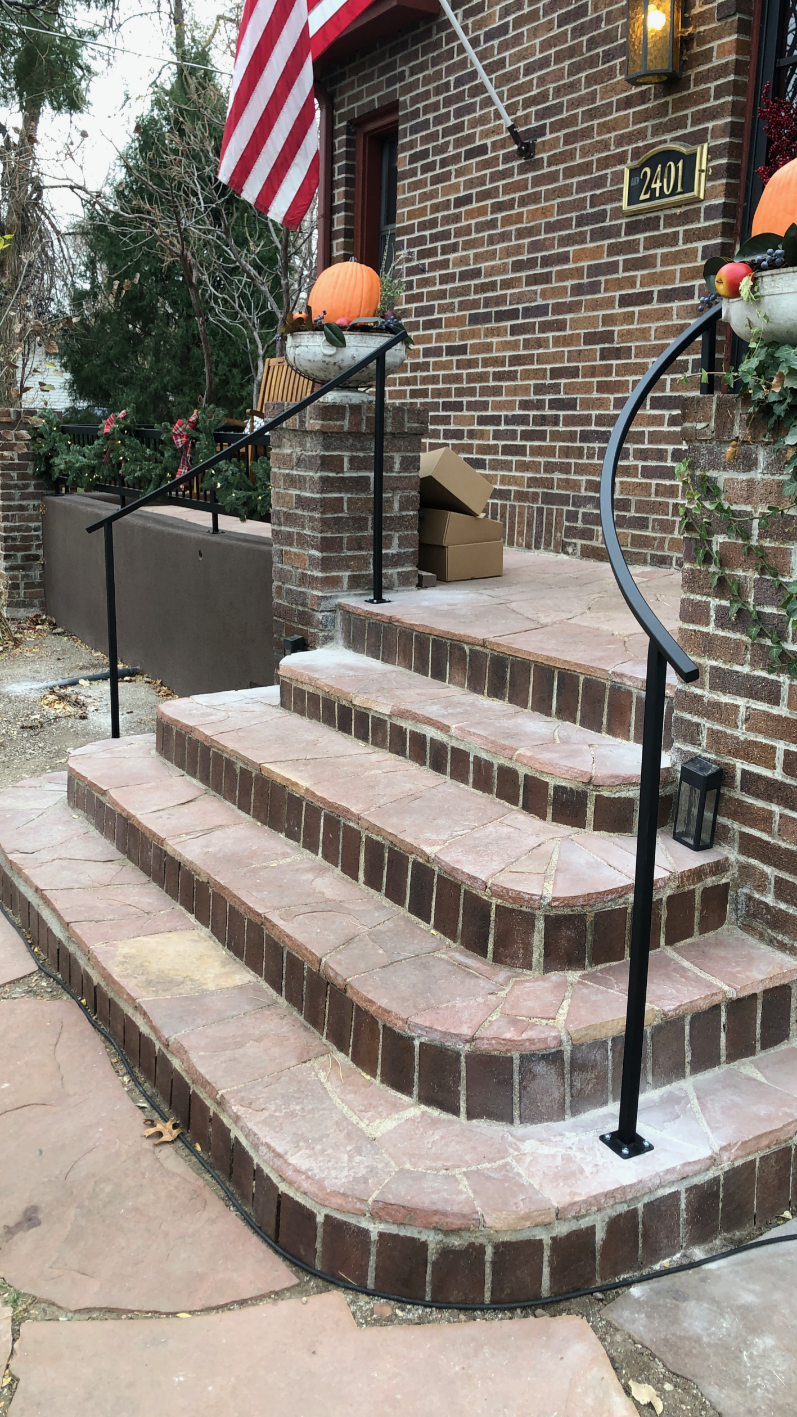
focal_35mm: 31
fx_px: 1165
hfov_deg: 37.7
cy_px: 705
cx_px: 357
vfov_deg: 62.6
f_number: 1.8
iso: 25
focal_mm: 4
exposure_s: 1/120
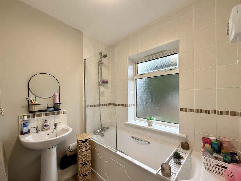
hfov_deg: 102.1
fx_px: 97
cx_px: 120
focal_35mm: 14
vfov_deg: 85.7
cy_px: 90
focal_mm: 2.22
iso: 125
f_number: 2.2
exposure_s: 1/100
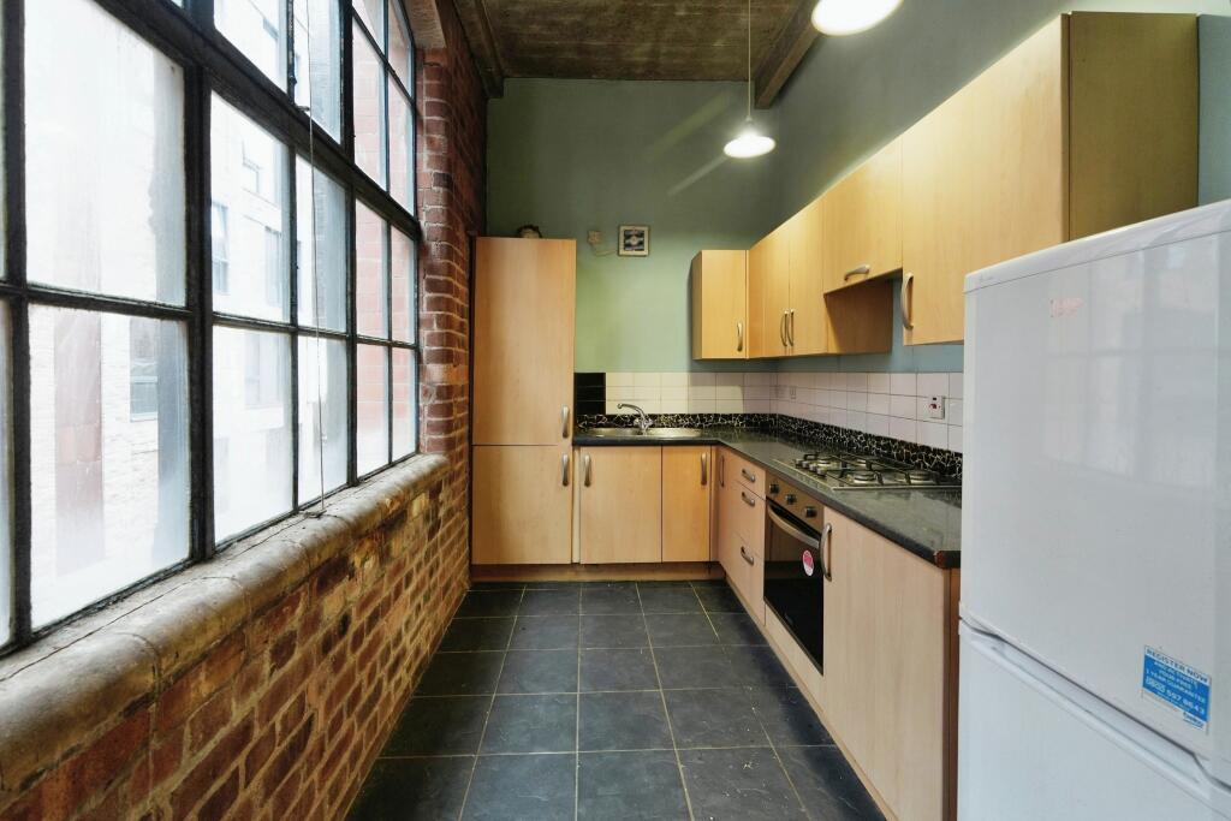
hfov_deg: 97.6
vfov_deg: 74.6
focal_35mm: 16
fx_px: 539
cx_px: 616
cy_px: 410
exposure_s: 1/20
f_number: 4
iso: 400
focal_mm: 10.5
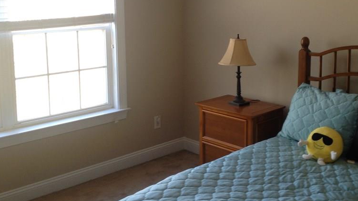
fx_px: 493
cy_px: 55
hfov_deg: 39.7
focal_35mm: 52
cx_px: 210
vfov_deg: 22.9
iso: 50
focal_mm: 4.28
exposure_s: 1/20
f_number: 2.4
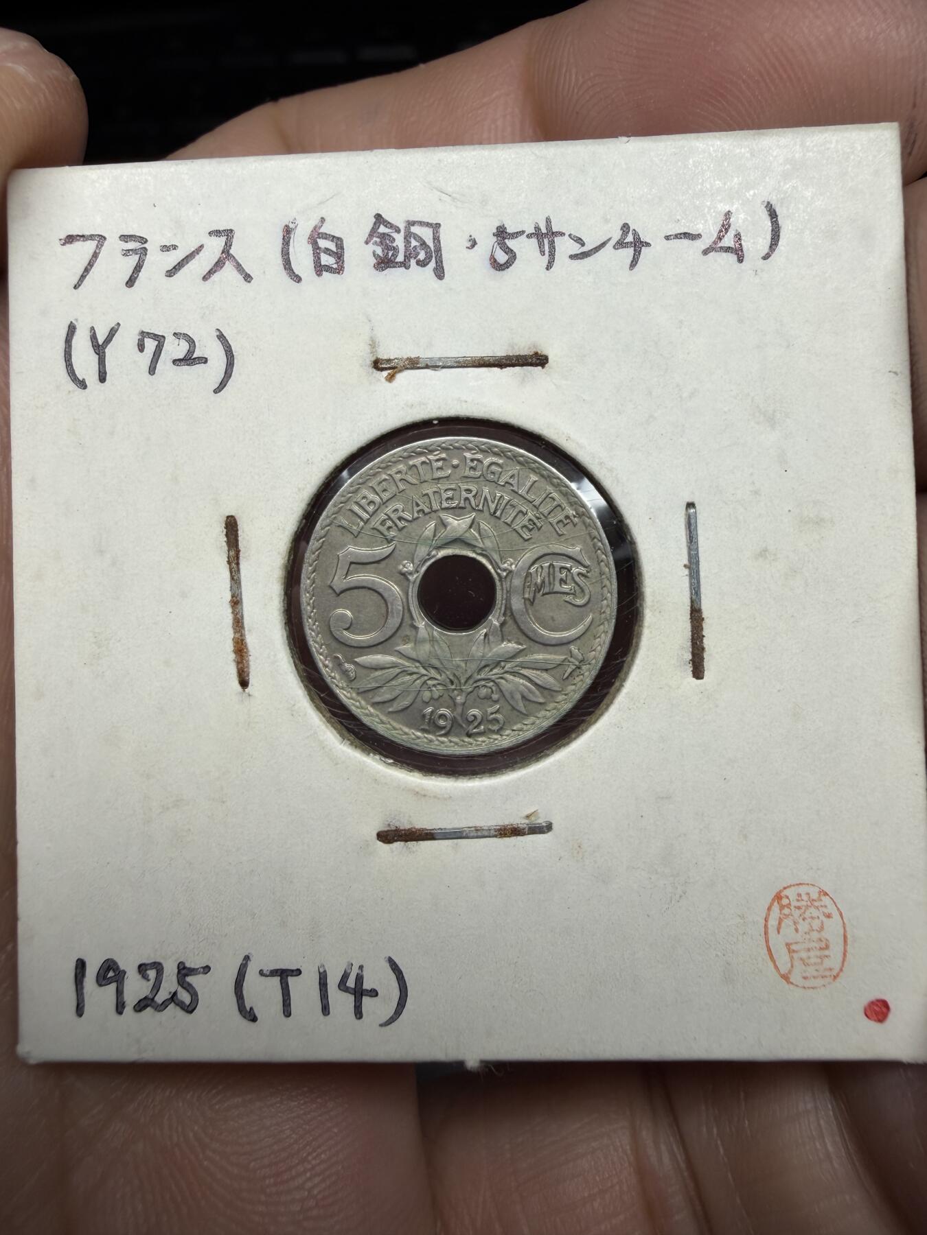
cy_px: 618
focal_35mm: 26
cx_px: 464
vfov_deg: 67.3
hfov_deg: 53.1
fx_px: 928
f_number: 2.2
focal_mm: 2.22
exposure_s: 1/368
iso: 50
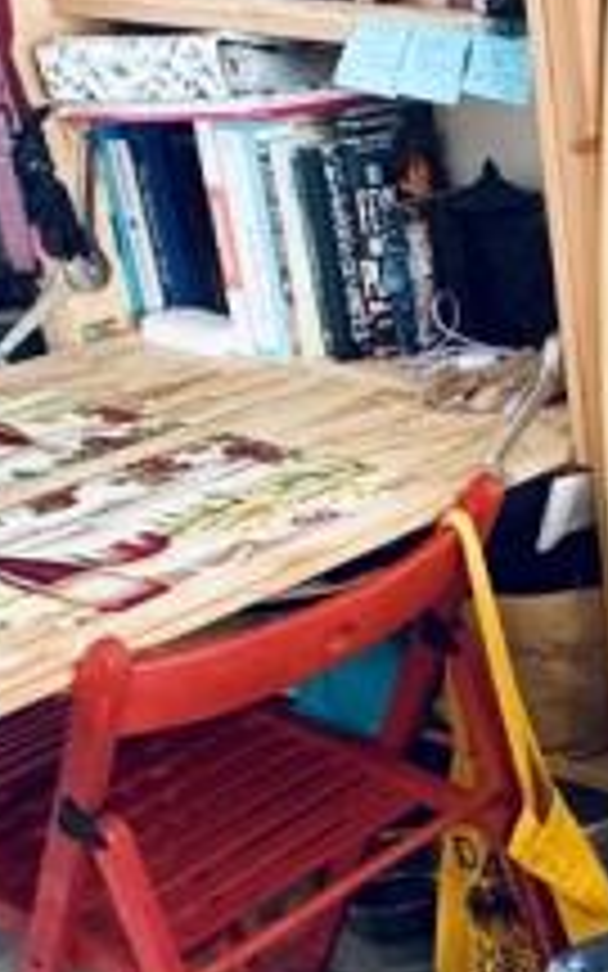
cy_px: 680
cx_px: 1081
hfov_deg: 16.6
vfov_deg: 30.7
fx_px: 1750
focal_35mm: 66
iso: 1000
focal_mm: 2.22
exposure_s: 1/60
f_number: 2.2
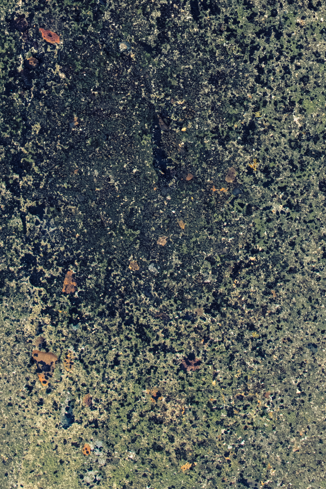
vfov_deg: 11.4
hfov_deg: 7.8
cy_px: -82
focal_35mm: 177
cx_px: 190
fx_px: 2404
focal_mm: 48
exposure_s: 1/80
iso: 400
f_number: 9
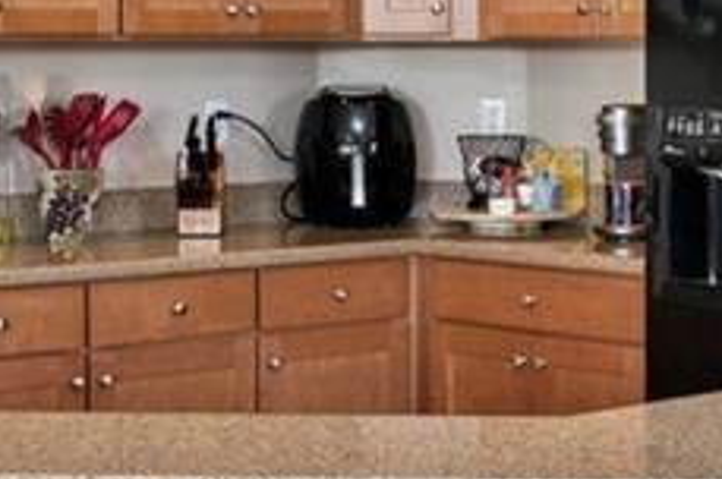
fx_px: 2243
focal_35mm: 112
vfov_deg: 12.1
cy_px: 58
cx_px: 350
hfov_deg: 18.3
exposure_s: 1/2
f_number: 11
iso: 100
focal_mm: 16
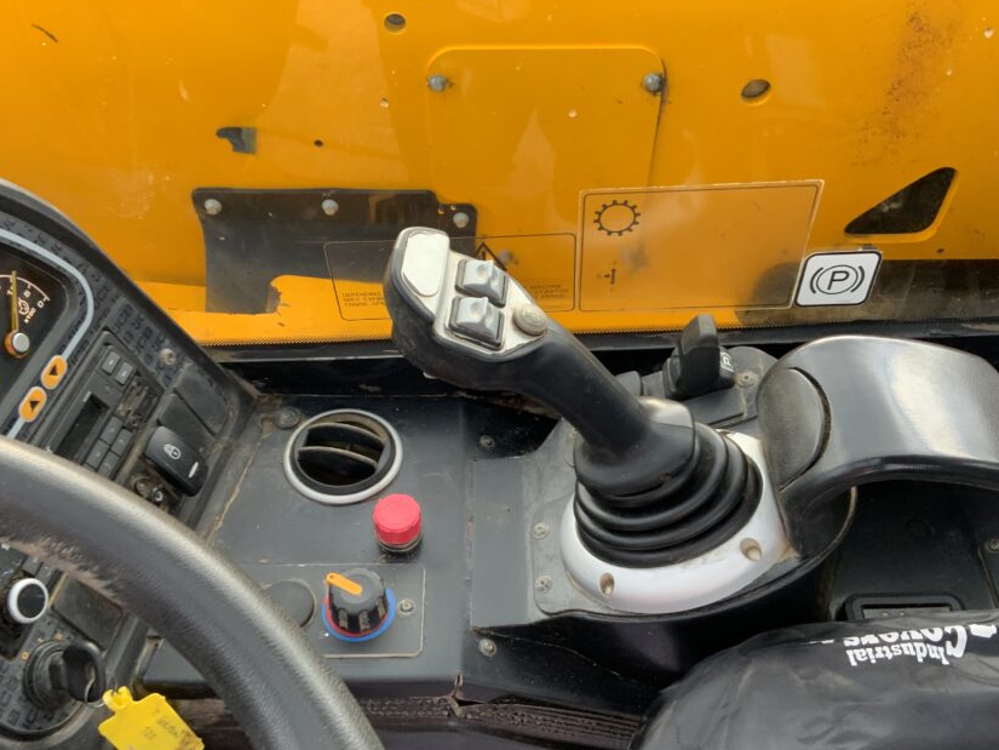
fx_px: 1039
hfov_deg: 51.3
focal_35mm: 36
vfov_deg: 39.6
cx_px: 495
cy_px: 414
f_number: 1.8
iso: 64
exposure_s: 1/122
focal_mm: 3
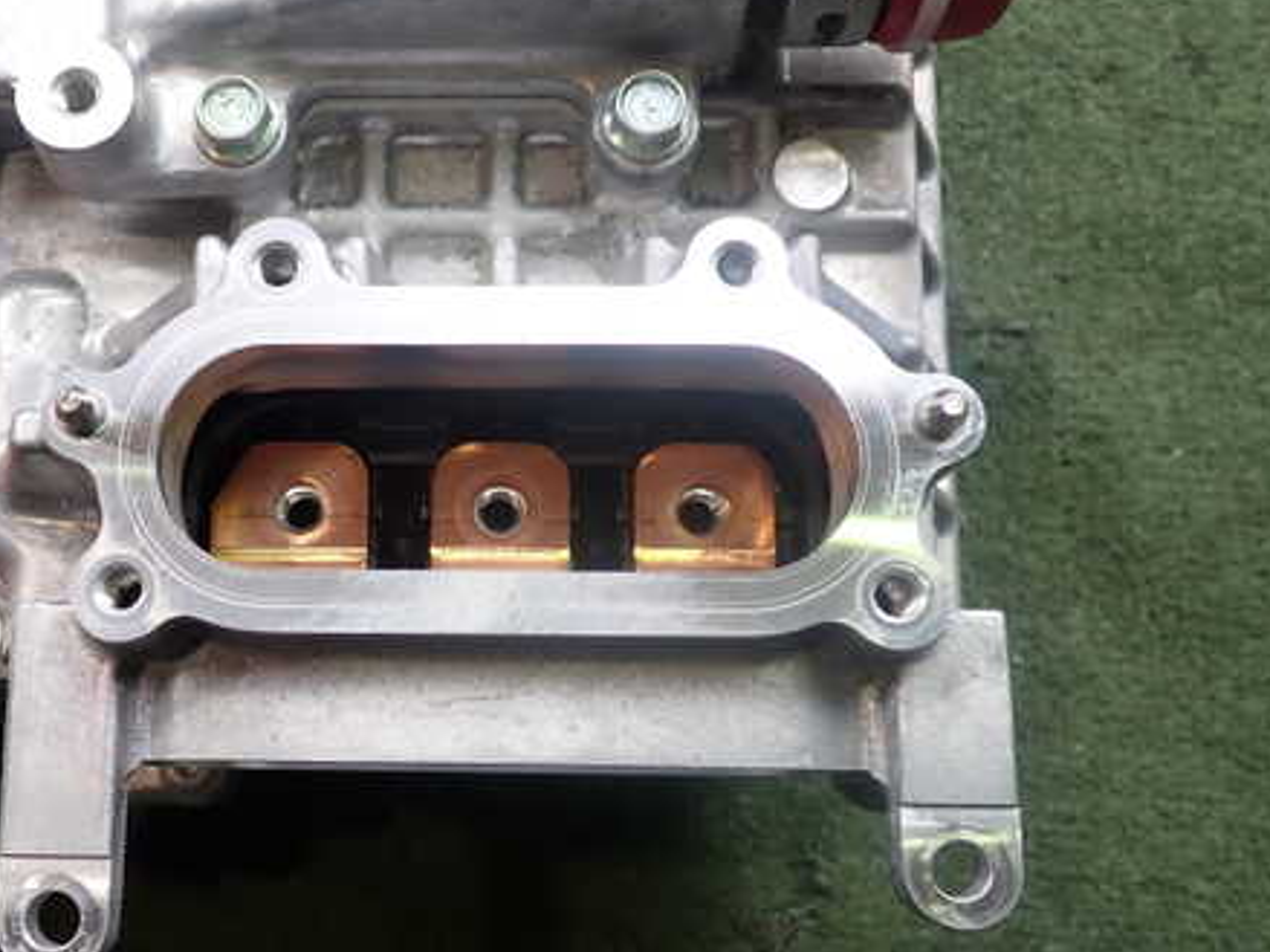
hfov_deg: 45.1
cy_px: 518
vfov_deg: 35.1
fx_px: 1504
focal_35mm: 41
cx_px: 417
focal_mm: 5.4
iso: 160
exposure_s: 1/125
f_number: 2.3
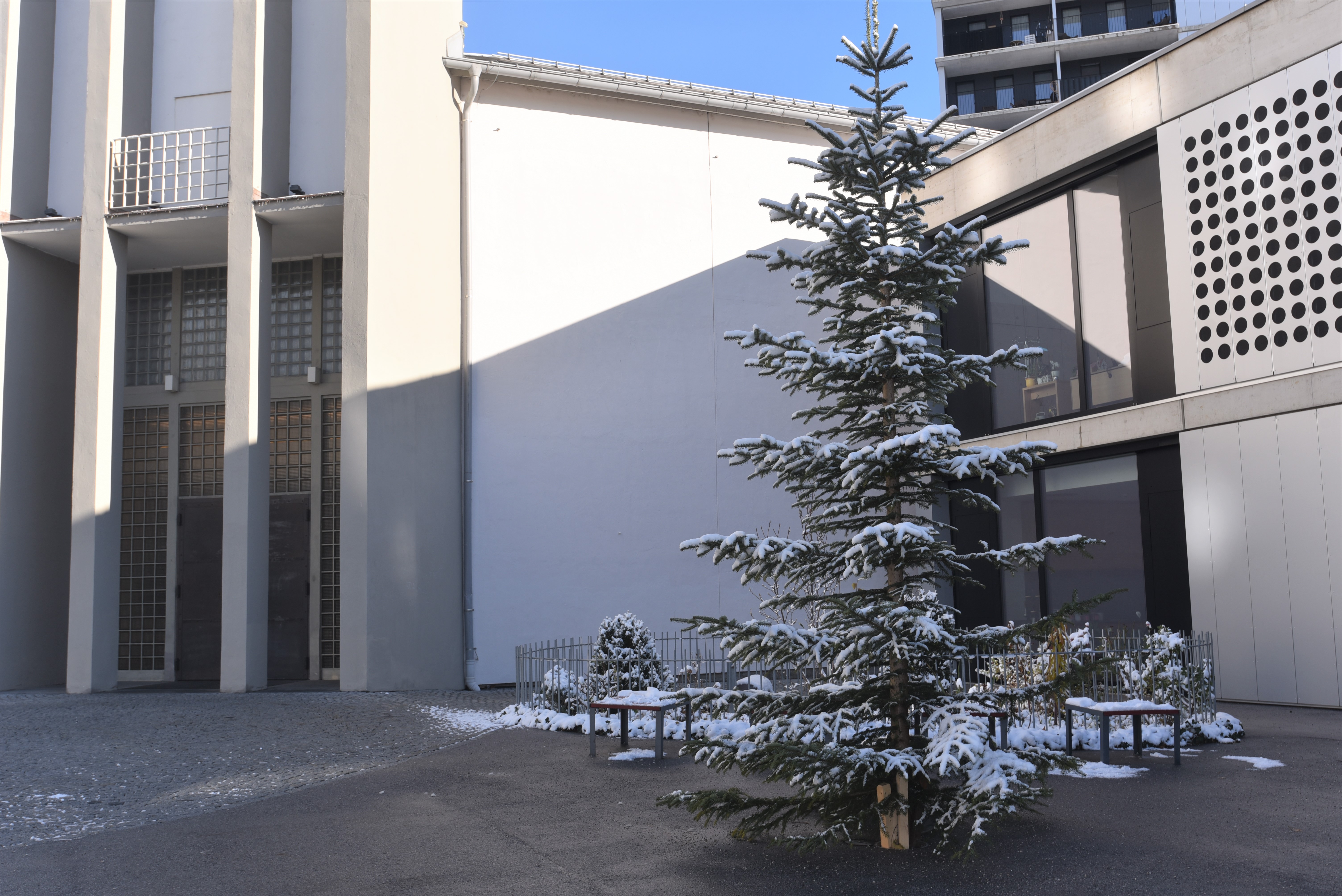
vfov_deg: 37.9
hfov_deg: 54.4
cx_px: 671
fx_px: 1305
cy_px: 448
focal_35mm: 35
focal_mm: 35
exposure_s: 1/200
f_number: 9
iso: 100
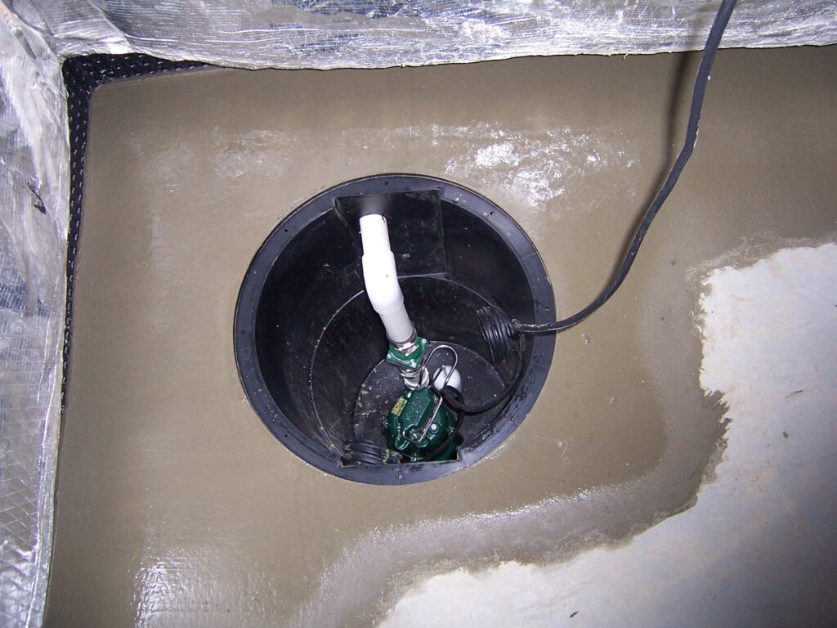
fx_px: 798
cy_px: 314
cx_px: 418
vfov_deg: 42.9
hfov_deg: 55.4
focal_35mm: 33
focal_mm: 5.5
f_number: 2.8
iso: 80
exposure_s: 1/60
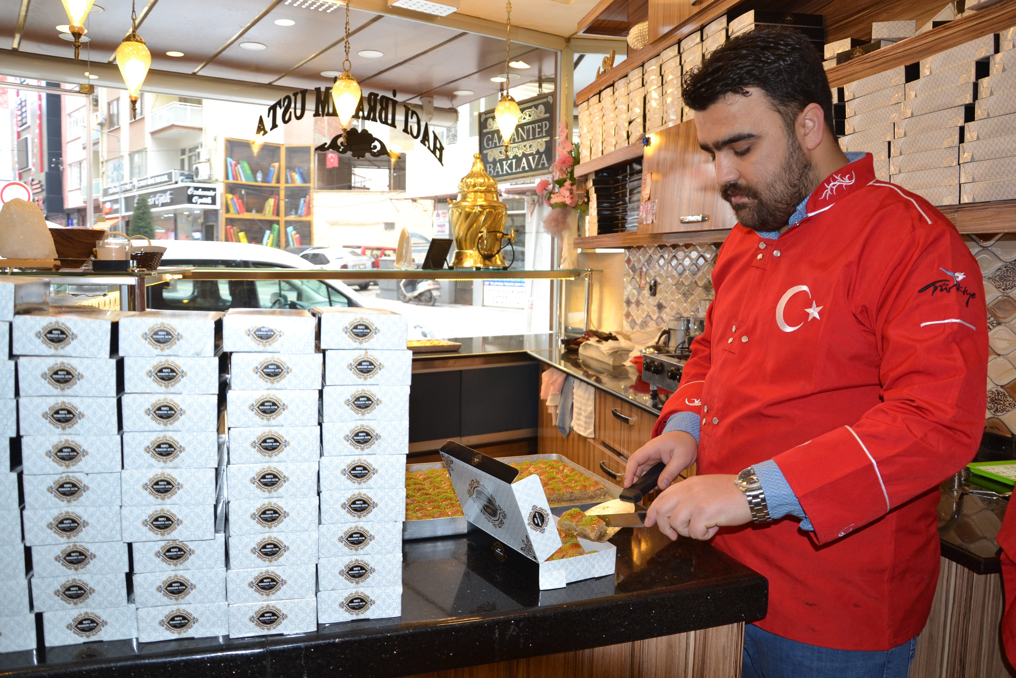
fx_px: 762
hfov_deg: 67.4
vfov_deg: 47.9
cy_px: 339
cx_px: 508
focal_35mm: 27
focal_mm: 18
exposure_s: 1/60
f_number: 4
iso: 400
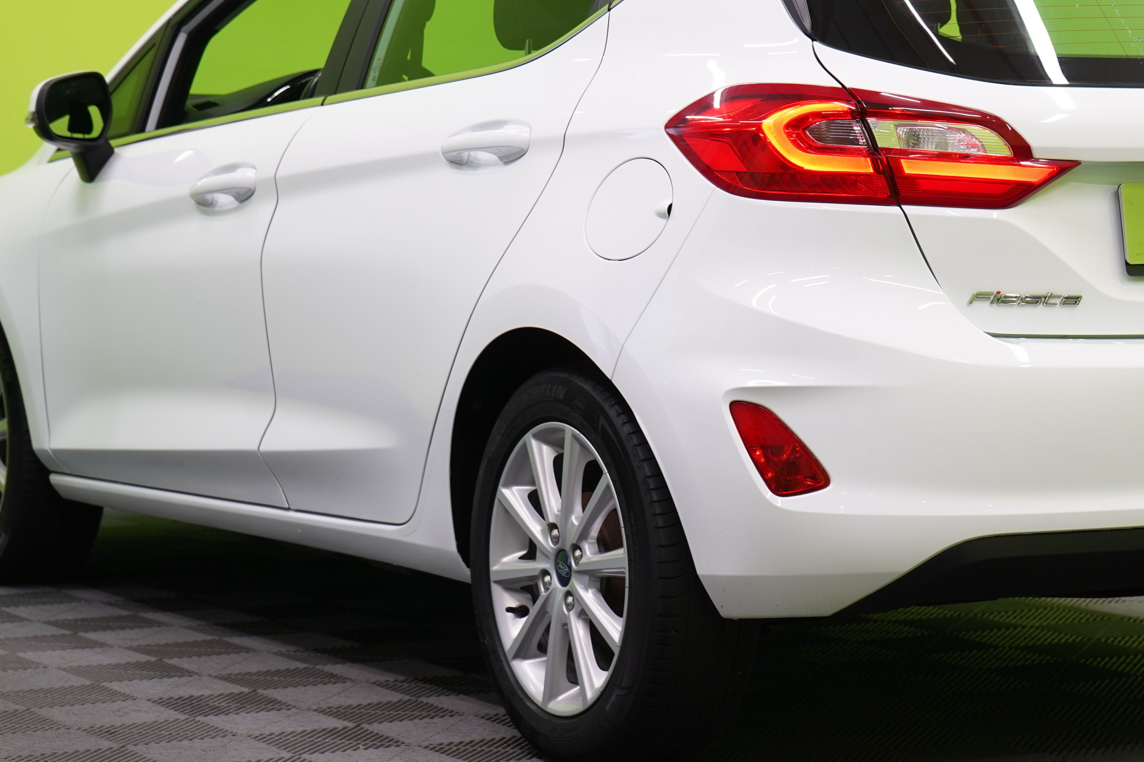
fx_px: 3718
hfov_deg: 17.4
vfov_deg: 11.7
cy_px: 163
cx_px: 776
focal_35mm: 117
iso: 400
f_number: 5.6
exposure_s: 1/30
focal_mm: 67
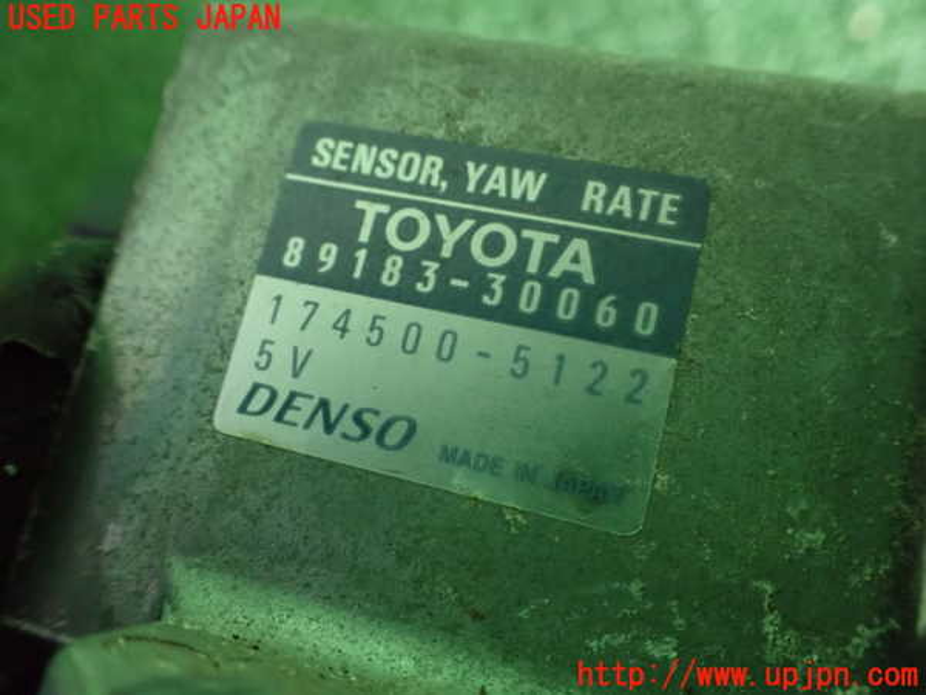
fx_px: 803
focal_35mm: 30
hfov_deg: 60.0
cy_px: 348
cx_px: 463
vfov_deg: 46.8
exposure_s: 1/30
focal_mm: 5.4
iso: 1250
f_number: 2.3
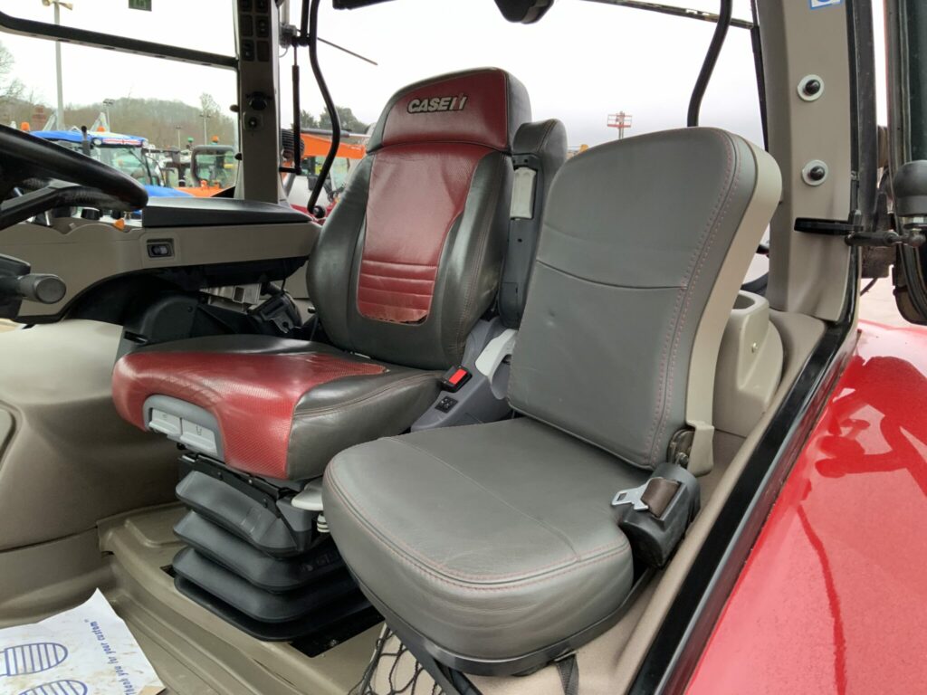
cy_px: 348
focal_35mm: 29
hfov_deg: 61.7
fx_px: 777
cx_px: 464
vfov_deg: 48.2
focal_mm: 3
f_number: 1.8
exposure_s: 1/60
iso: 100
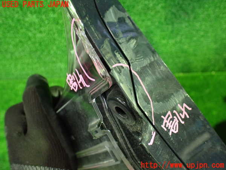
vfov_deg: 46.8
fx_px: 196
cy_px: 85
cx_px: 113
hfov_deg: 60.0
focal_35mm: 30
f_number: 2.3
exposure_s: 1/30
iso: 800
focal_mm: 5.4
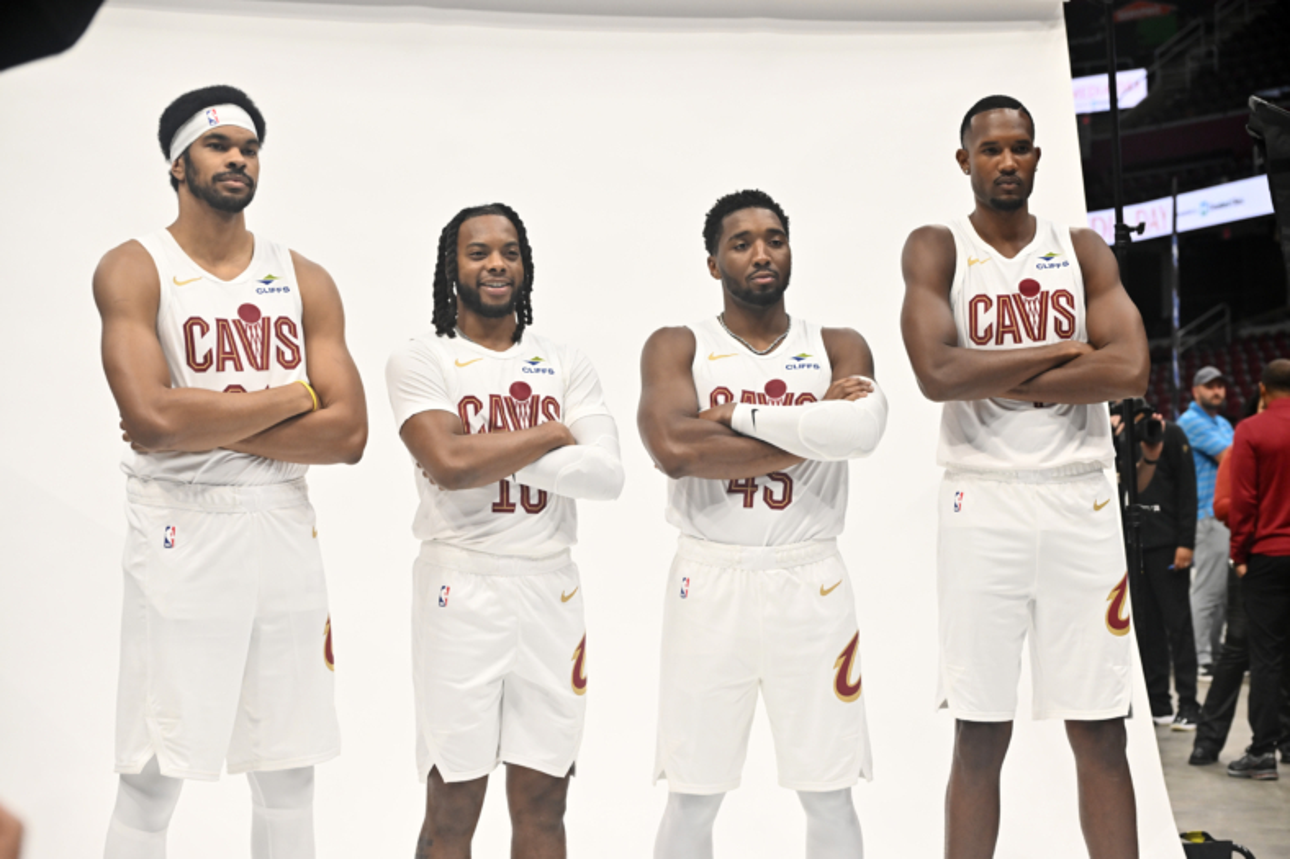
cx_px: 645
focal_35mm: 70
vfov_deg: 19.4
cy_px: 430
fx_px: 2508
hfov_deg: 28.8
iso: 1600
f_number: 4.5
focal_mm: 70
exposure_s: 1/640
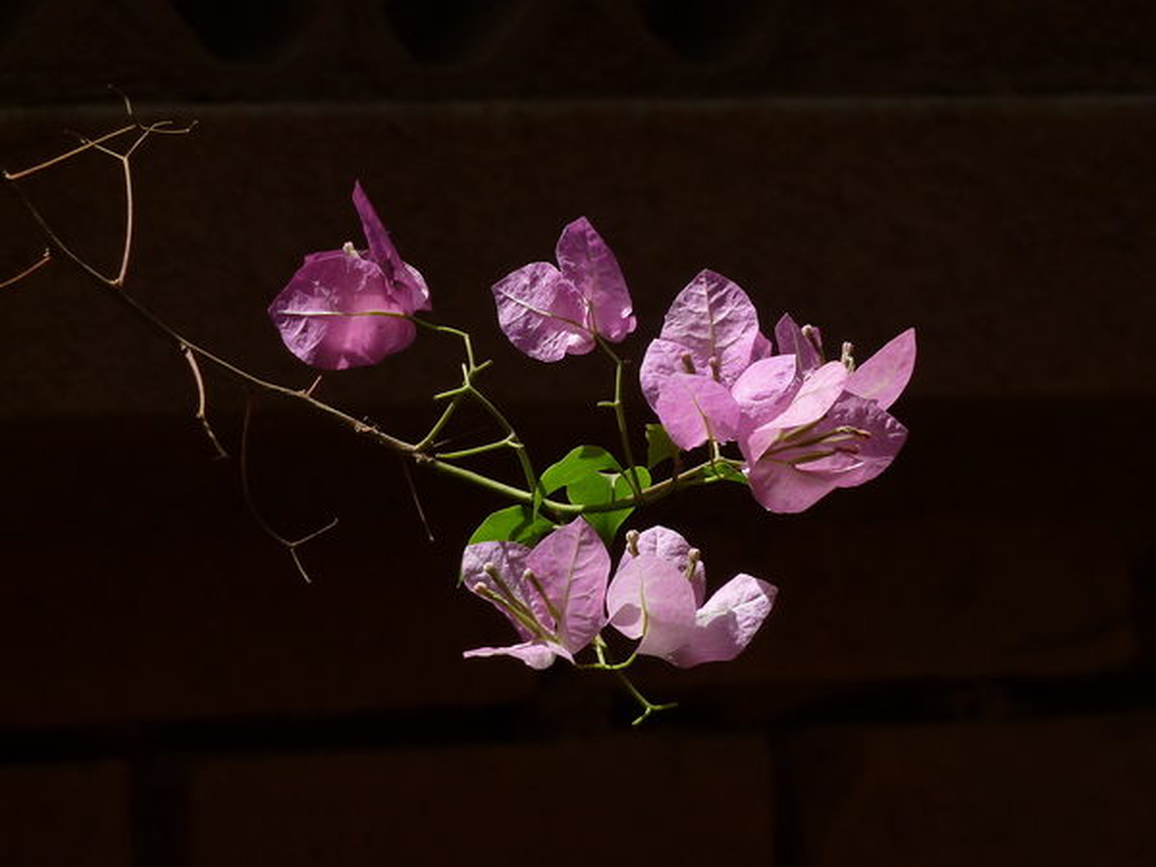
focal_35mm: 300
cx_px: 578
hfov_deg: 6.6
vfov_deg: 5.0
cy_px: 434
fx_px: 10018
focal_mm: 49.2
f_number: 4.9
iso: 80
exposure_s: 1/400
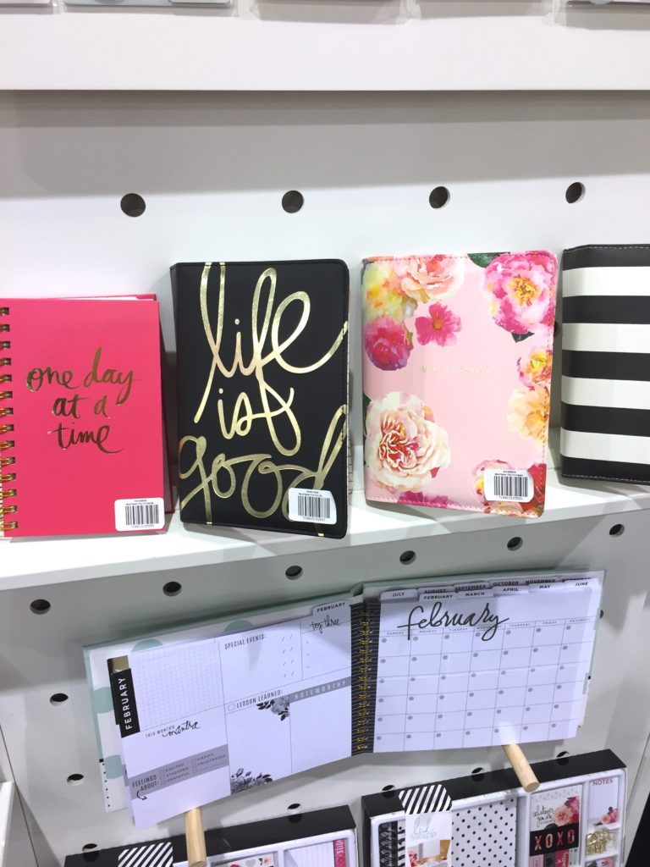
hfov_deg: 48.2
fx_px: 726
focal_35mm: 29
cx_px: 325
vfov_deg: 61.7
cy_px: 434
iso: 64
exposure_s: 1/30
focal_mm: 4.15
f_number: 2.2
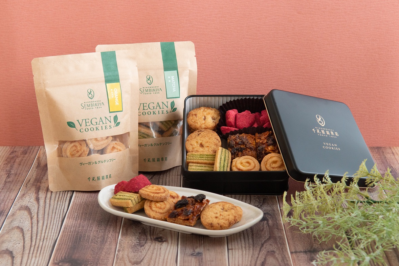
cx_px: 200
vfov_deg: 18.9
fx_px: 798
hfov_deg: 28.1
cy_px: 133
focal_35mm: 72
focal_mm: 48
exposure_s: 1/80
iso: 400
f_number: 7.1
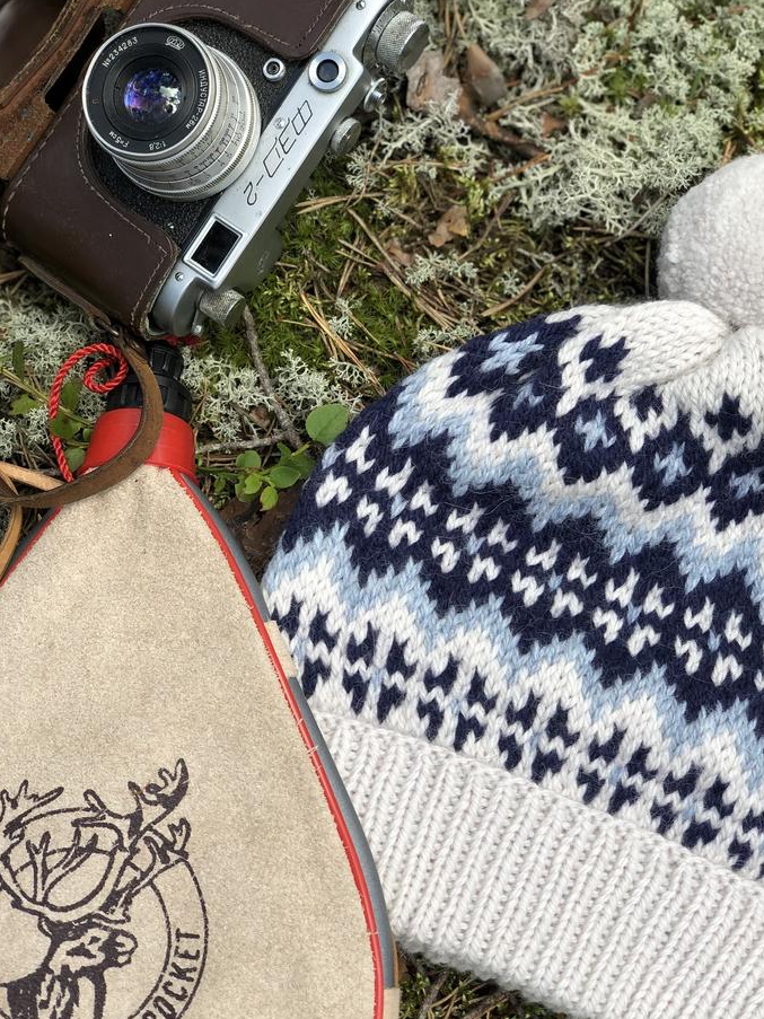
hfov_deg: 24.8
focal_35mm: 59
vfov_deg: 32.7
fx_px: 1737
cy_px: 520
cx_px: 425
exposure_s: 1/120
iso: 20
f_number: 2.4
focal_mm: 6
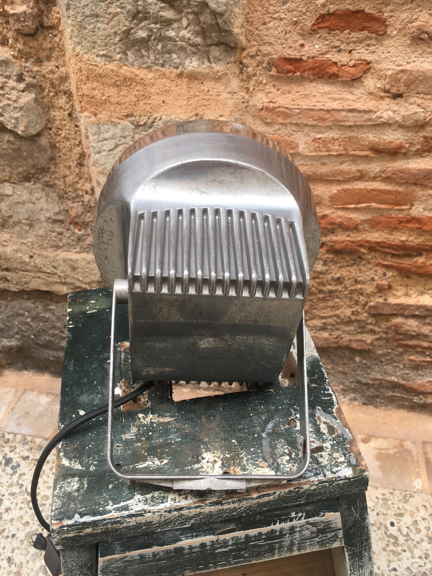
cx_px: 216
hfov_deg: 48.2
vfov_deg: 61.7
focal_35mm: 29
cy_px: 288
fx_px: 483
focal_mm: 4.15
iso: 25
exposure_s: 1/172
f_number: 2.2
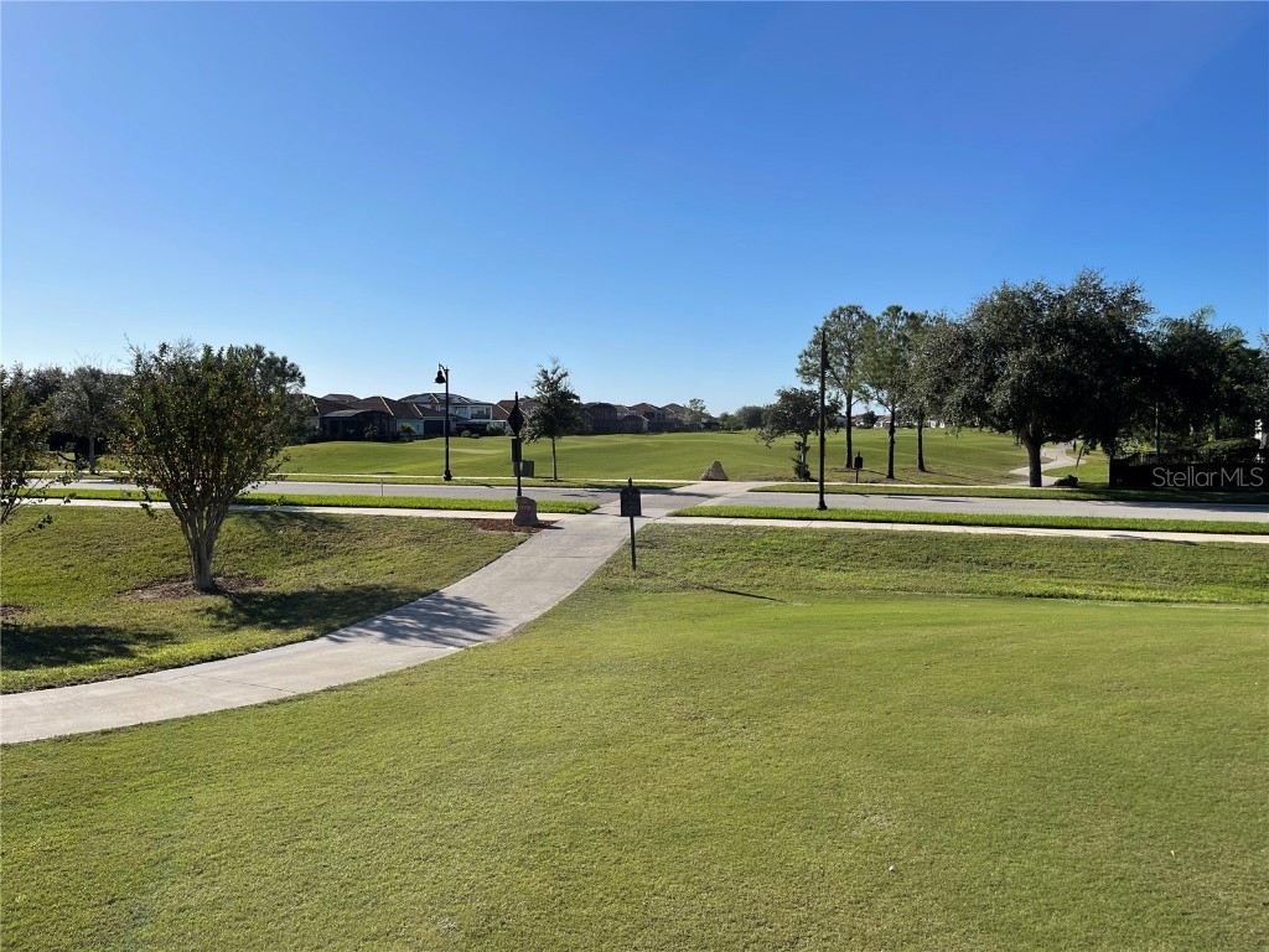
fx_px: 953
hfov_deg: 67.3
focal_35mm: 26
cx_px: 634
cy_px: 476
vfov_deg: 53.1
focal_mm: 5.1
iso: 32
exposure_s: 1/5917
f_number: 1.6
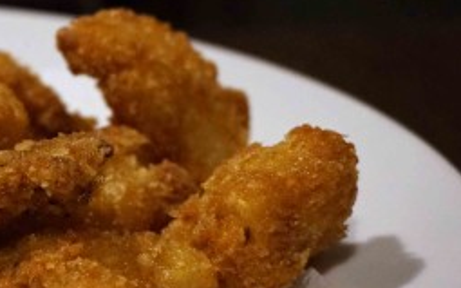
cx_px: -74
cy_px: 233
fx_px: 1308
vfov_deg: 12.5
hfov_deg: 19.0
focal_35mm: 104
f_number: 4.5
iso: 2500
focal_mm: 29
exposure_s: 1/60
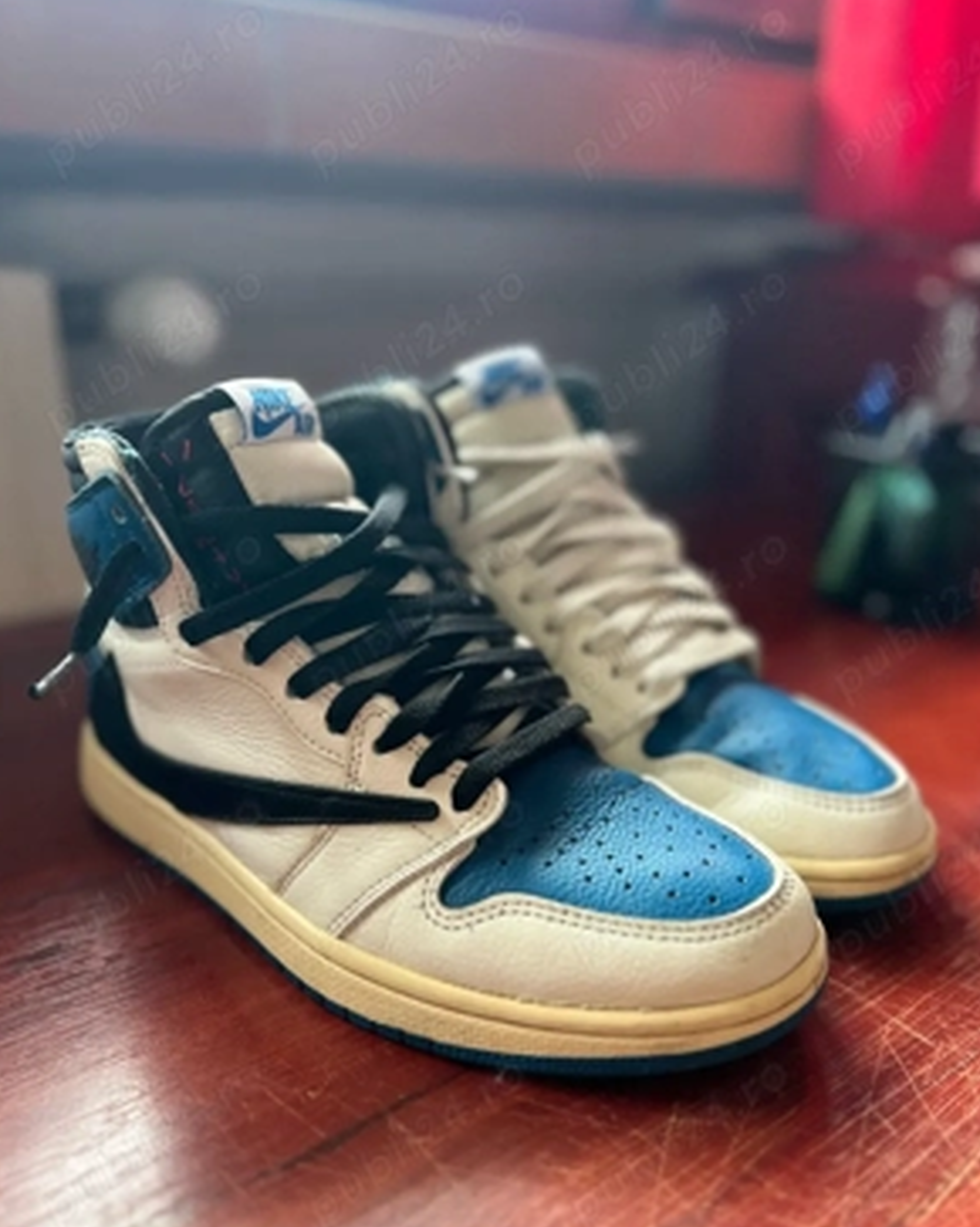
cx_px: 483
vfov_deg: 62.2
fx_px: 1016
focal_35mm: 28
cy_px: 656
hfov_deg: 51.5
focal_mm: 5.7
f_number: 1.5
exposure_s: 1/104
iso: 125
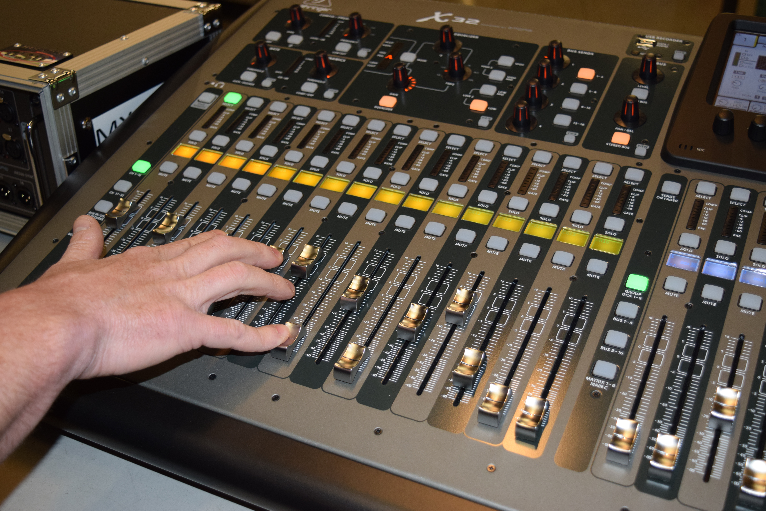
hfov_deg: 45.0
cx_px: 383
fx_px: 926
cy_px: 256
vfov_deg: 30.8
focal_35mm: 44
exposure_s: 1/80
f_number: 4.2
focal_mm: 29
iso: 800
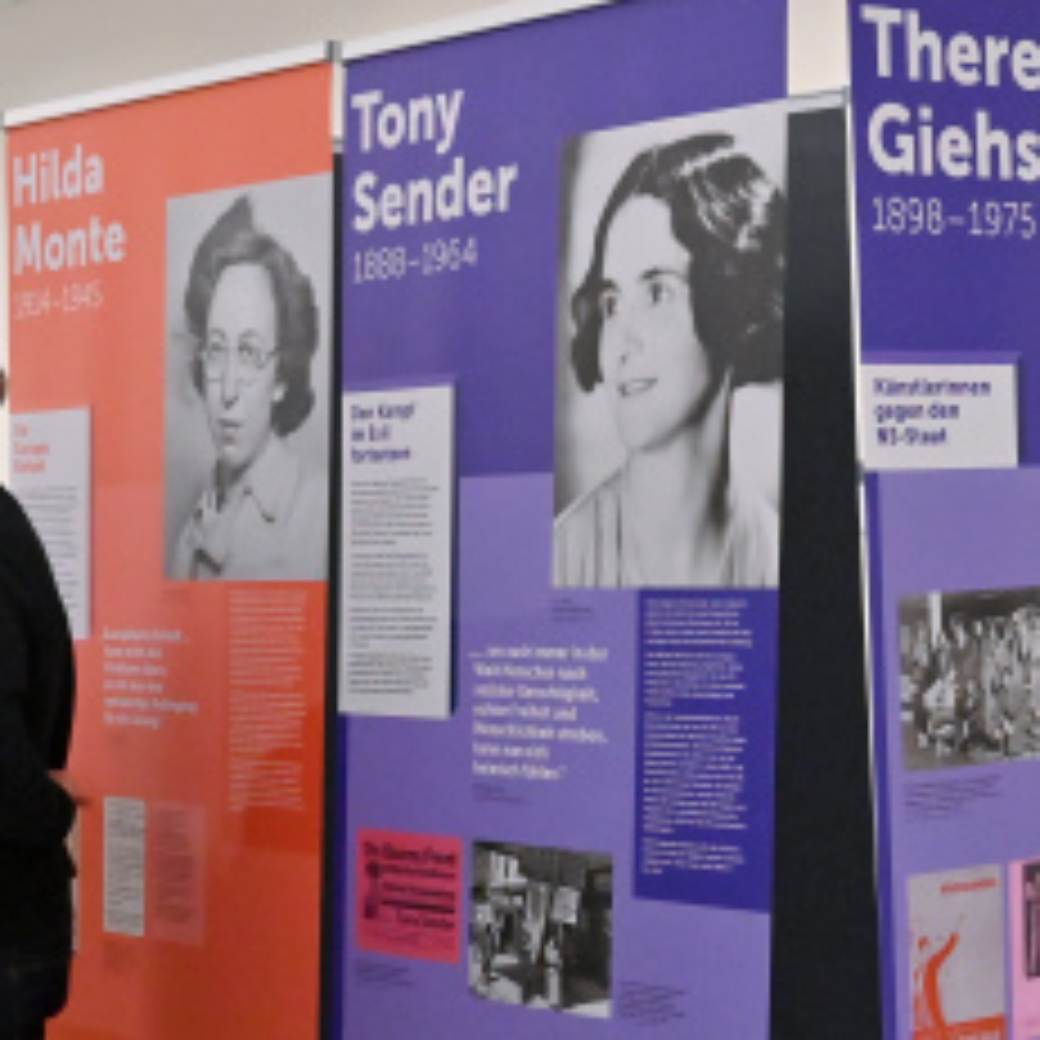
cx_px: 698
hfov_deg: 19.2
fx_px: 3059
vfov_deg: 19.0
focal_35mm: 90
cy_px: 907
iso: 3200
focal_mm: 34
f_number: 6.3
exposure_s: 1/200
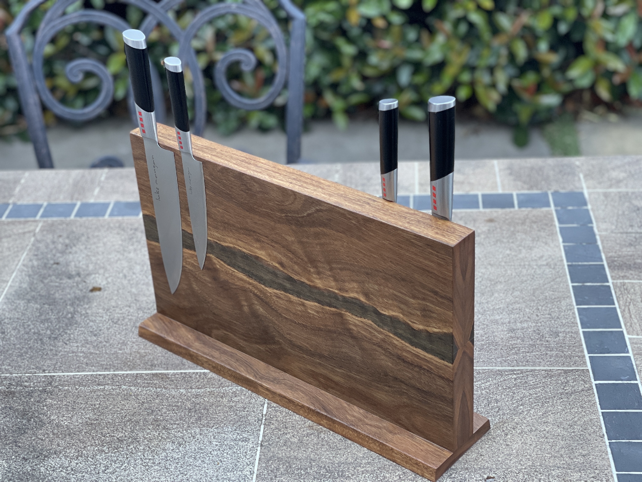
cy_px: 241
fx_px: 1187
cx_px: 321
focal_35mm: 64
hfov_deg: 30.3
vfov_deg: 22.9
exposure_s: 1/121
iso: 160
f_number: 2.2
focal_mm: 7.5
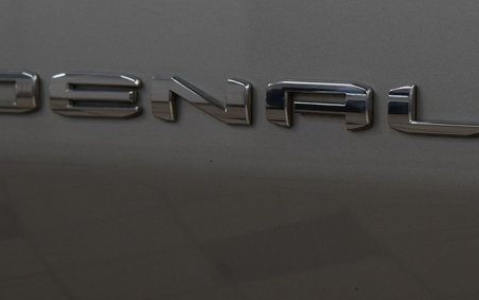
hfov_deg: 10.8
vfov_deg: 6.8
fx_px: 2520
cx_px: 424
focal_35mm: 193
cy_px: 103
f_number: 7.1
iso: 560
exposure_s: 1/30
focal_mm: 56
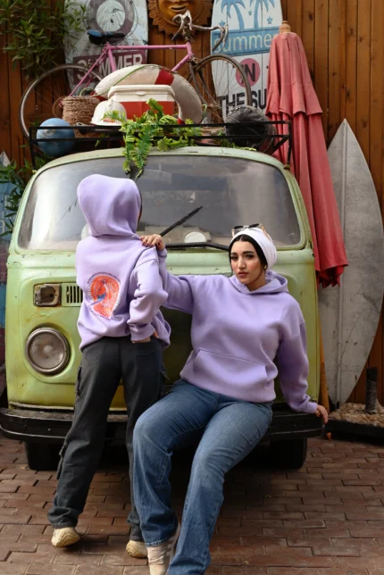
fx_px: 799
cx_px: 192
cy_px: 288
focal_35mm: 50
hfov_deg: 27.0
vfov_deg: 39.6
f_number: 7.1
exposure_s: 1/125
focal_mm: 50
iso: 200
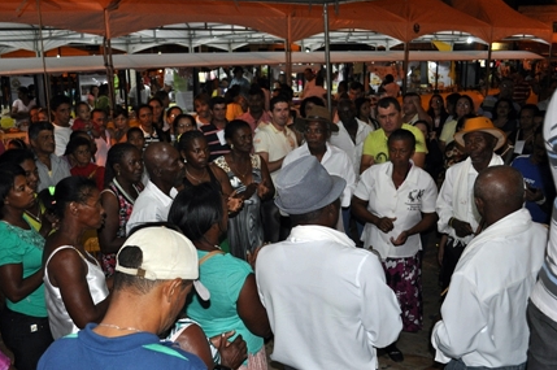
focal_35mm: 35
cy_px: 199
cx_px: 267
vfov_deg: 37.7
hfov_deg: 54.5
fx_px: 541
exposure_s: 1/60
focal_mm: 20
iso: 800
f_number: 3.8
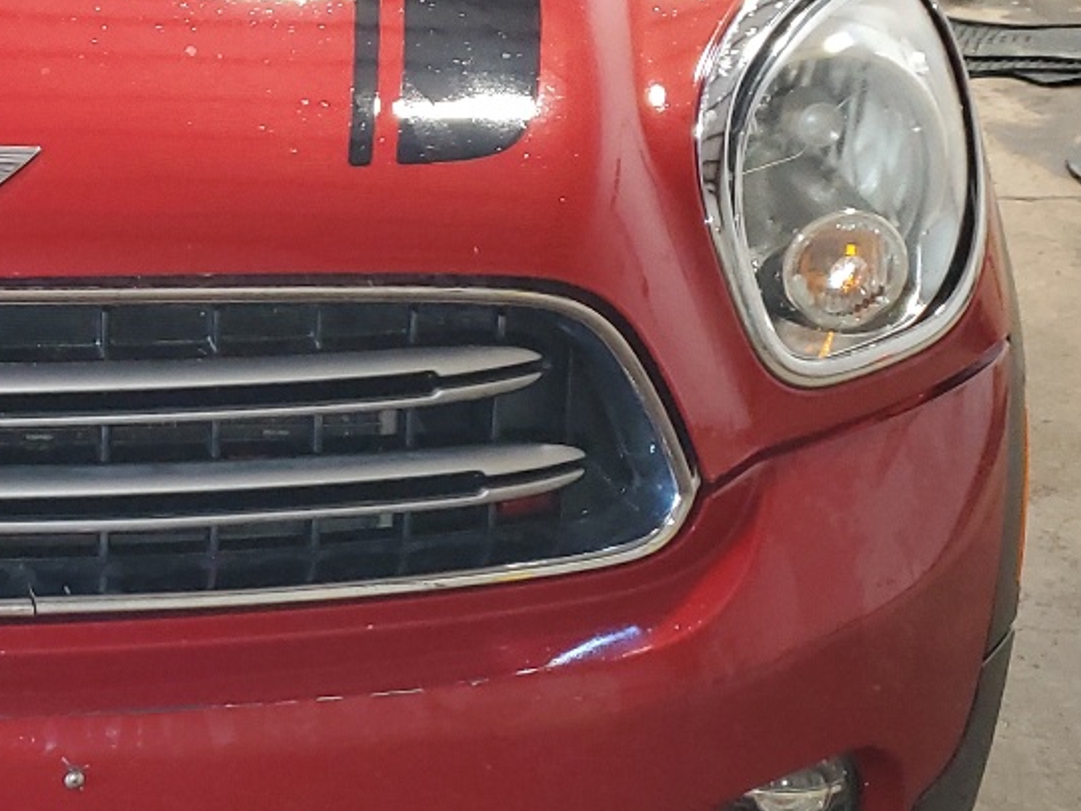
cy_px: 280
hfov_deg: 24.2
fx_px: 2405
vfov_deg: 19.1
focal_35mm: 77
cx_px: 4
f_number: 1.5
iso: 126
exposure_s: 1/40
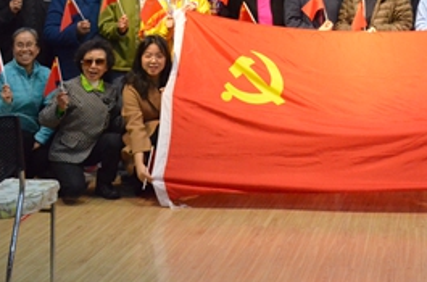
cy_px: -47
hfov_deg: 22.6
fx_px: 1029
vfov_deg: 15.1
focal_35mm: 87
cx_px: 419
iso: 5000
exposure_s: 1/200
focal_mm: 24
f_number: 7.1
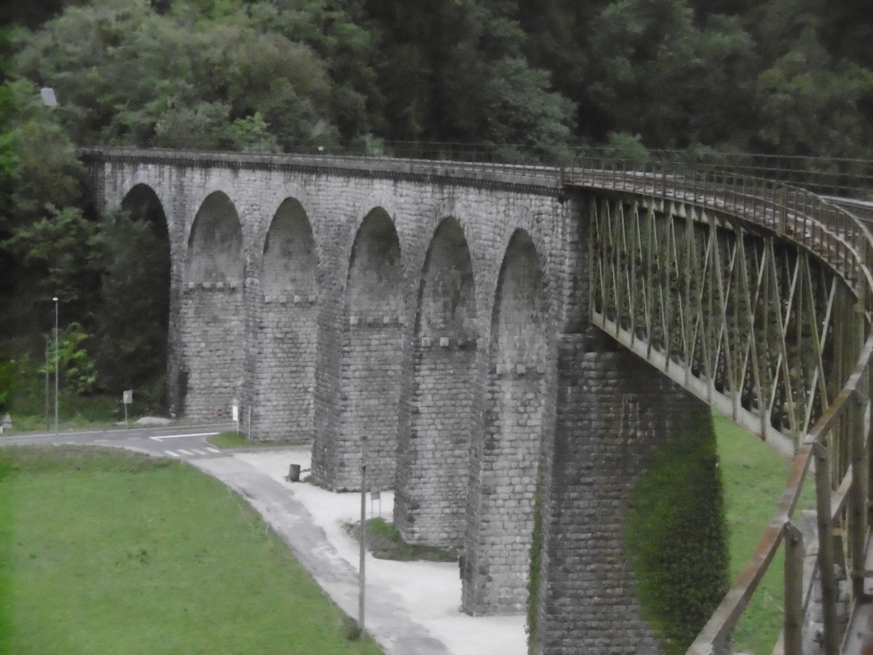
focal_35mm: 104
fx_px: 2623
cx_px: 436
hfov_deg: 18.9
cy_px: 328
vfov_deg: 14.2
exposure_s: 1/1000
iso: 1600
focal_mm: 18.6
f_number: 4.8
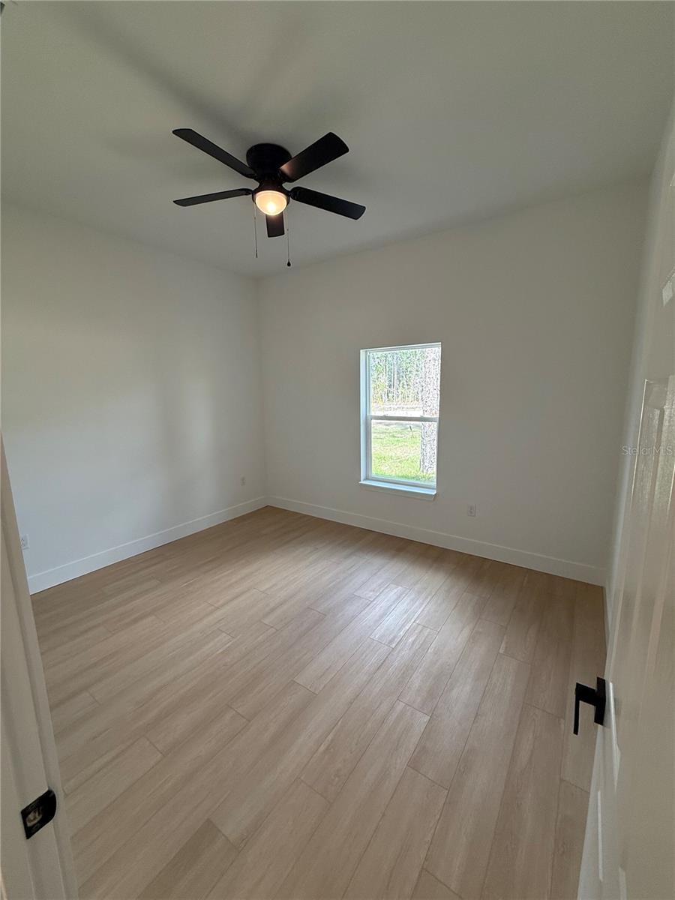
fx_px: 364
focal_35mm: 14
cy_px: 450
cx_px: 338
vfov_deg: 102.1
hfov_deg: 85.7
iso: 160
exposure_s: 1/120
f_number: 2.2
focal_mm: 2.22
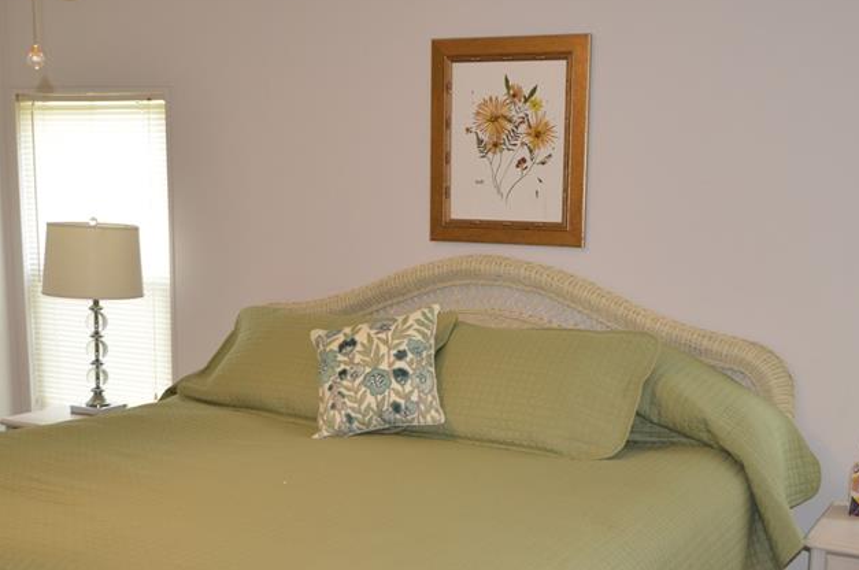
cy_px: 401
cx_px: 503
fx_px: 1167
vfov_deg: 27.2
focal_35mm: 49
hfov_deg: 40.3
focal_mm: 20
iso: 400
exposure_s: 1/80
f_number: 4
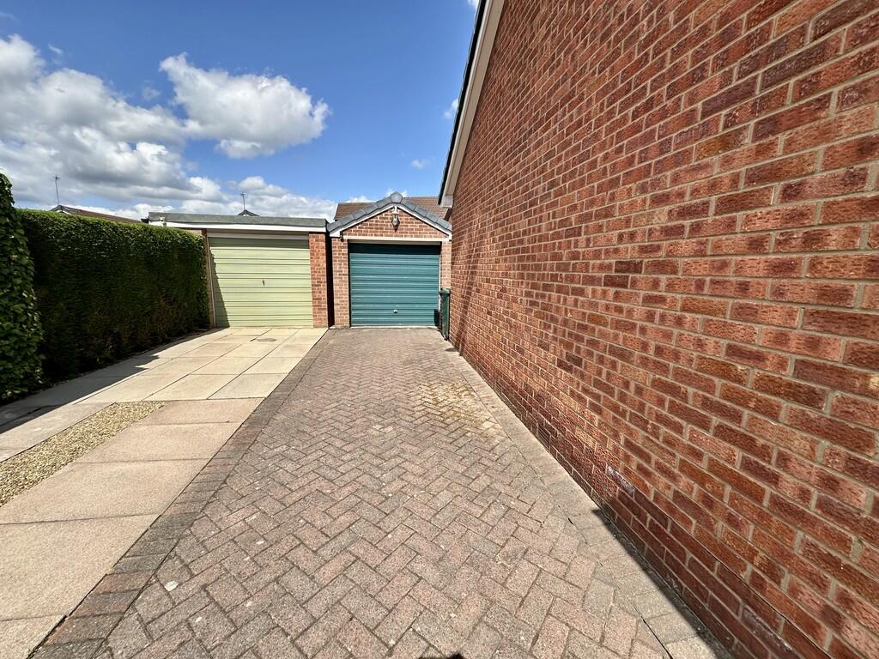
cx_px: 440
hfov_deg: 102.1
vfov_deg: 85.7
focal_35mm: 14
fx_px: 356
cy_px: 330
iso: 50
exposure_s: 1/1642
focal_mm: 2.22
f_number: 2.2
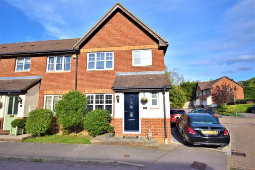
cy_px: 85
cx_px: 128
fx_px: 117
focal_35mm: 16
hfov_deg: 95.0
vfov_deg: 72.1
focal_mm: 11
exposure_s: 1/2500
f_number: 3.5
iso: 200
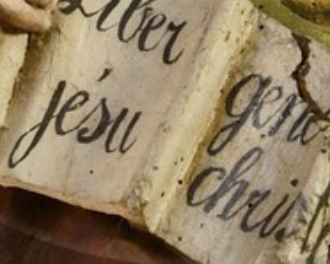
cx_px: 208
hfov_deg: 1.4
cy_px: -220
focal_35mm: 1373
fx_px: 13417
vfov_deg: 1.1
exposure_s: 1/40
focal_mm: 170
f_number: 4
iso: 1600
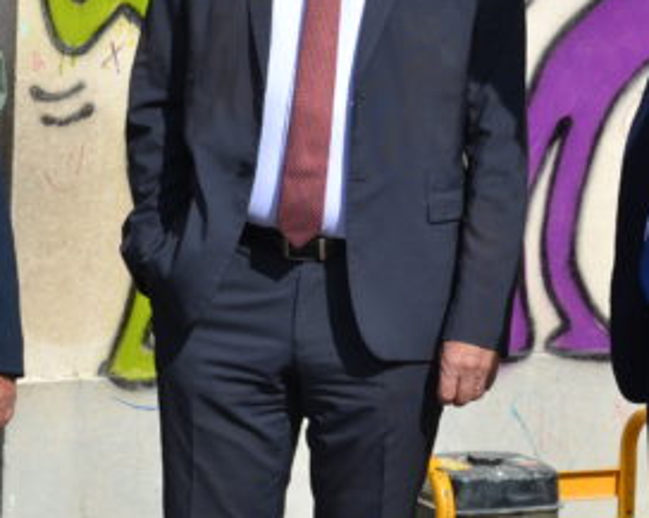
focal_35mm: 174
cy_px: 72
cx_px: 398
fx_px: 3339
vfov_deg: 8.8
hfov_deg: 11.1
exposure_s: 1/250
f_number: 8
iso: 100
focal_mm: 48
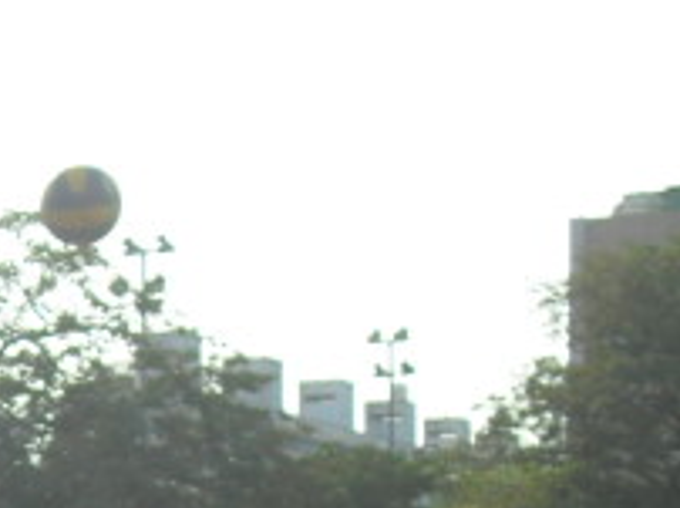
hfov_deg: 15.2
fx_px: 2492
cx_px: -13
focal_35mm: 127
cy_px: 784
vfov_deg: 11.2
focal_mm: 7
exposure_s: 1/125
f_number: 10
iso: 100
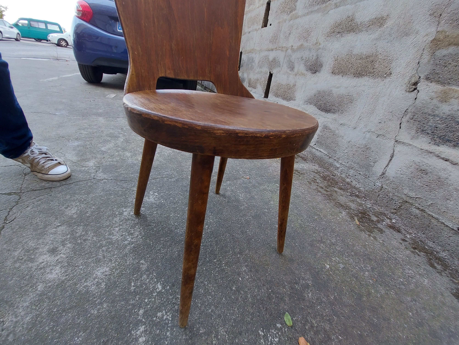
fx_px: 172
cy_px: 172
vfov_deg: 89.9
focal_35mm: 13
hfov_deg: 106.2
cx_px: 230
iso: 64
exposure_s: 1/100
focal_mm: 1.74
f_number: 2.2
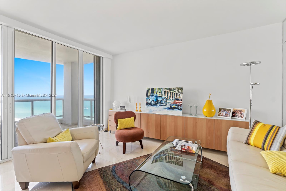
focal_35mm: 16
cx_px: 143
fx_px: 127
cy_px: 96
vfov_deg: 73.7
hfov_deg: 96.7
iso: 320
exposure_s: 1/20
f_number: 4.5
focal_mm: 16
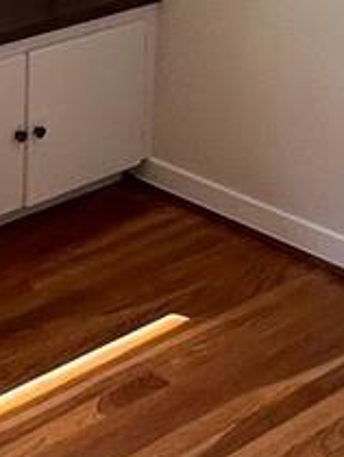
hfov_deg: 15.0
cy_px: 0
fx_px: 1256
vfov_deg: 20.0
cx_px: -89
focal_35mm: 95
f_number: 1.8
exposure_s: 1/99
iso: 40
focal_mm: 1.57
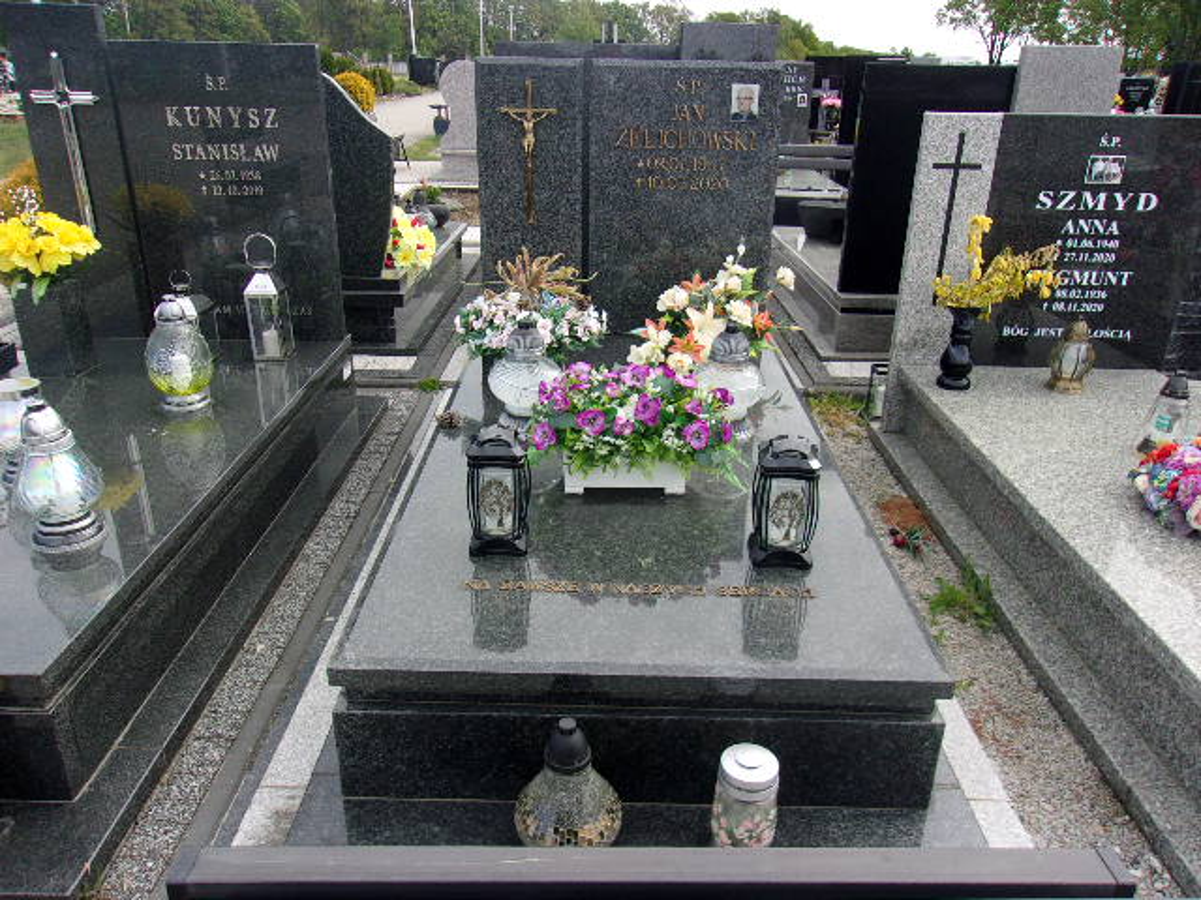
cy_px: 450
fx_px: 937
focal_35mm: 27
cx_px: 600
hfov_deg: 65.3
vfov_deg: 51.4
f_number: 10.4
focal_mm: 4.9
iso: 80
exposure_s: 1/42
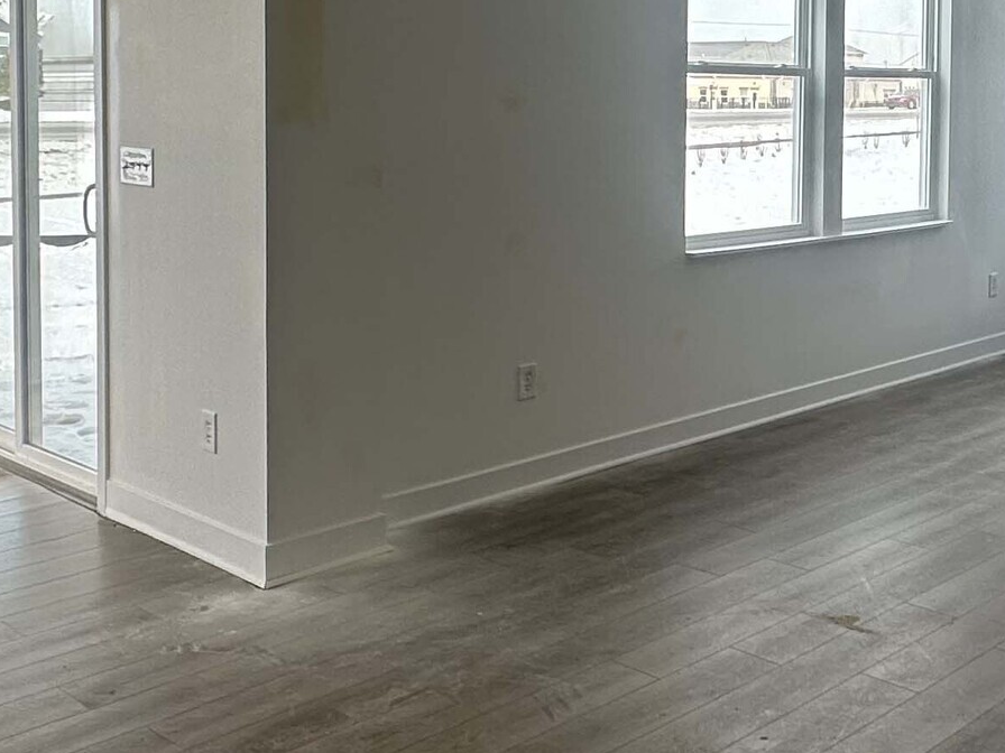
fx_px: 1394
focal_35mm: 48
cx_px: 838
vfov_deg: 29.5
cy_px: 140
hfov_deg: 37.9
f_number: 2.2
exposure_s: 1/270
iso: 40
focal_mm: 2.22
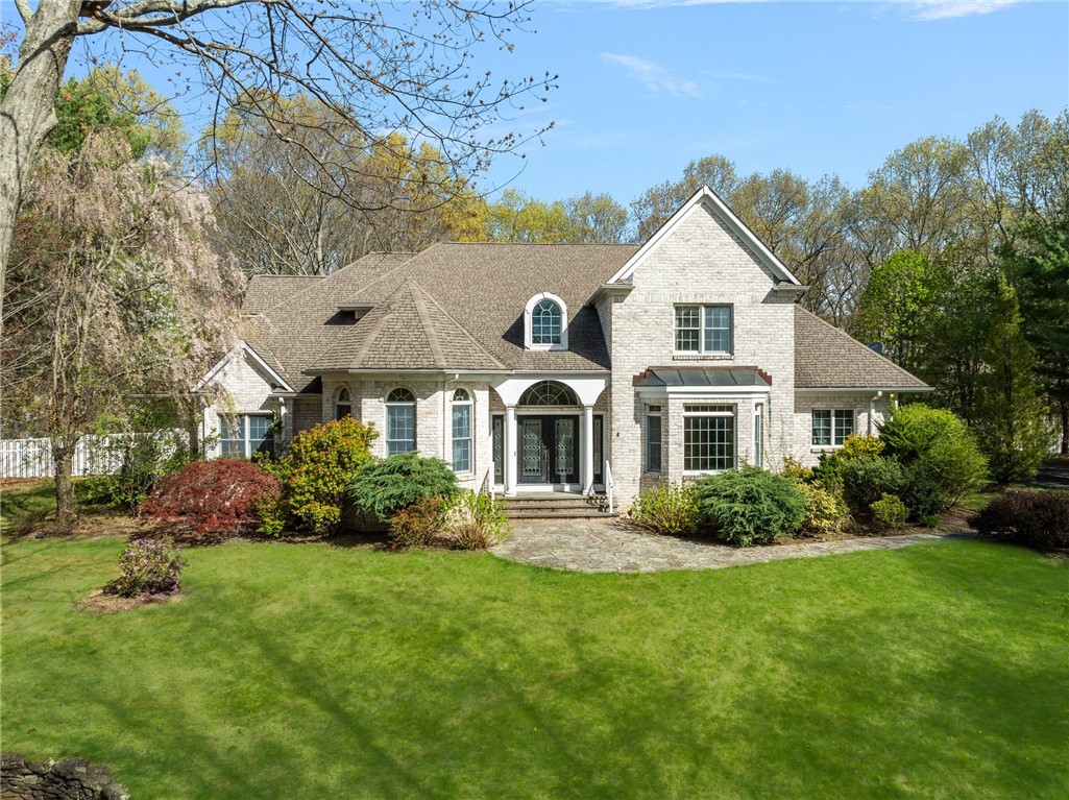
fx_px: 741
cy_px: 400
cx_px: 534
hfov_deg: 71.6
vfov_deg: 56.7
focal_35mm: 24
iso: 100
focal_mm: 12.29
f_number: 2.8
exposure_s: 1/240
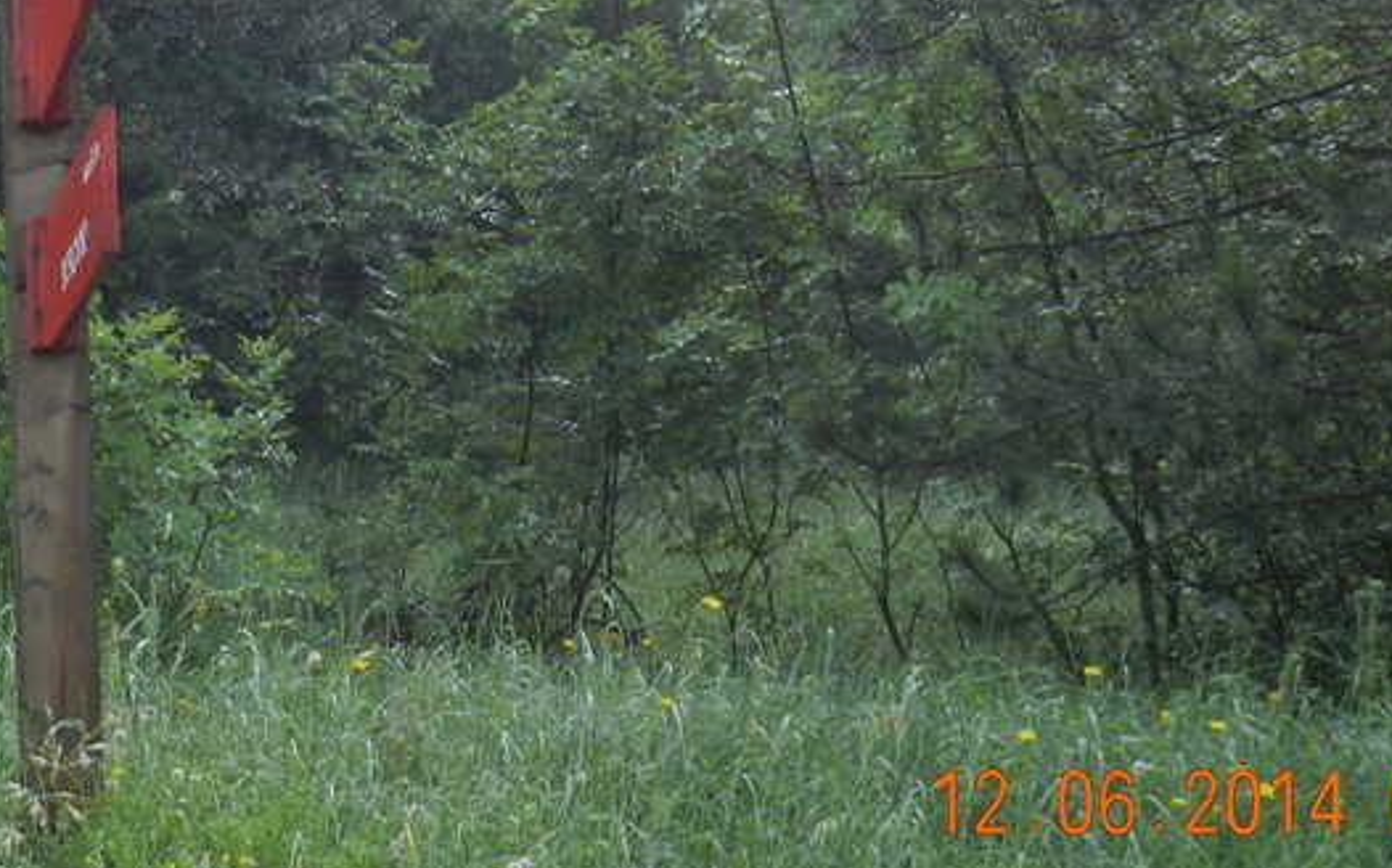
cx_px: 408
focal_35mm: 95
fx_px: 3602
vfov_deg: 13.5
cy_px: -3
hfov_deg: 21.7
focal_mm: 8.1
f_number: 4.2
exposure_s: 1/160
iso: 160
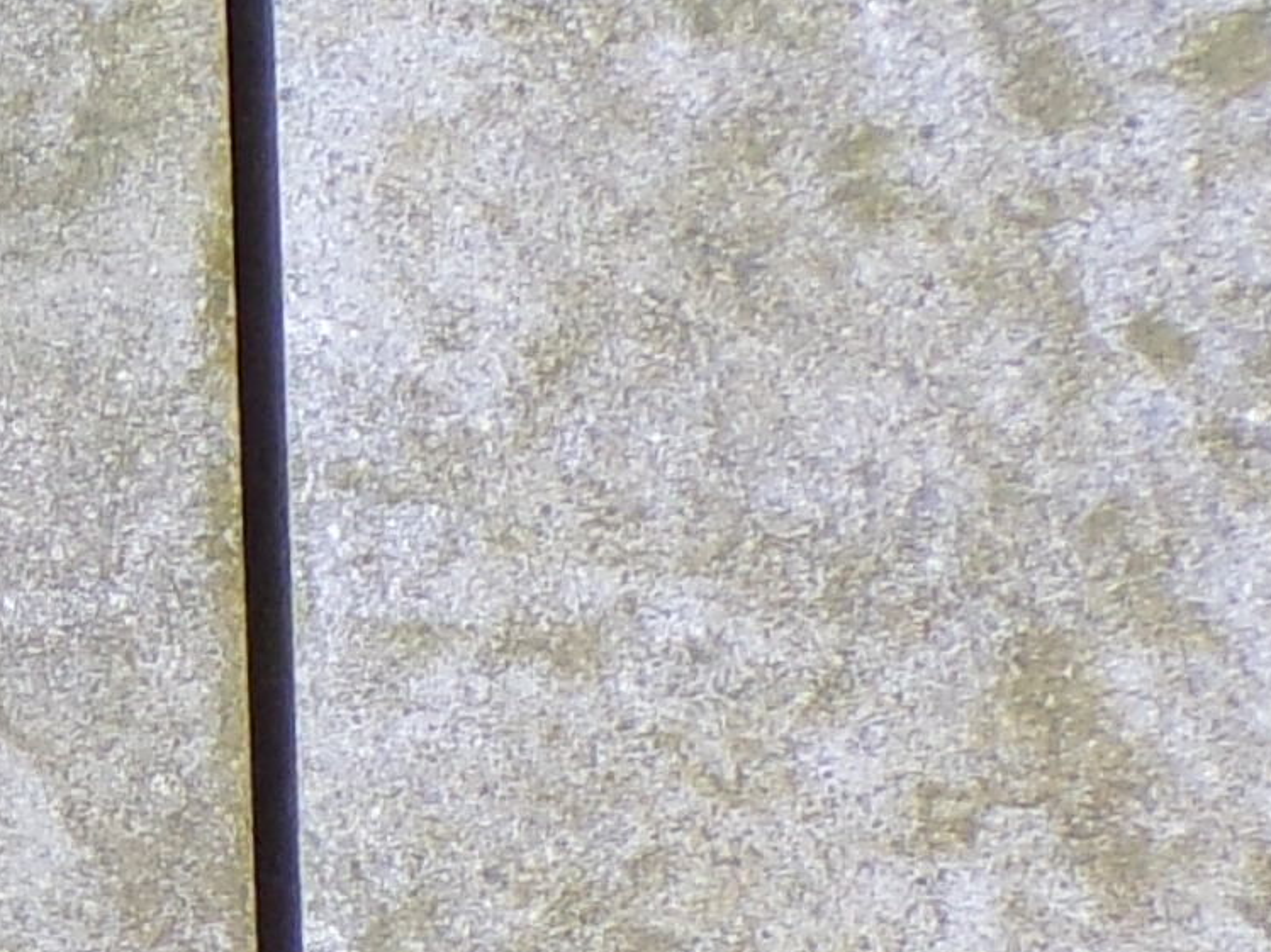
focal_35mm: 197
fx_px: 7230
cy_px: 1616
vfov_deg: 7.4
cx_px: -1558
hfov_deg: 9.2
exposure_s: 1/110
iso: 80
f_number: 3.2
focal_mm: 5.8
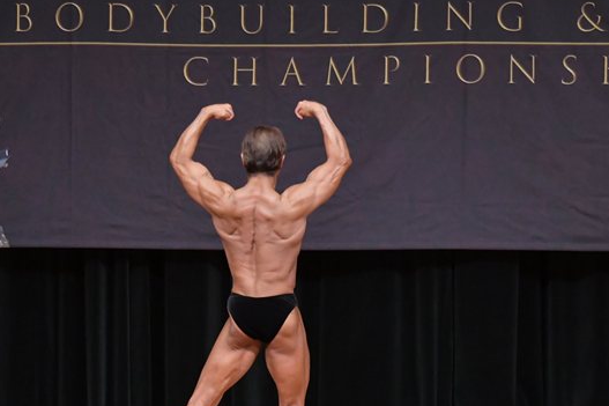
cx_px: 205
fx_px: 5394
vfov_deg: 4.3
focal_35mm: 319
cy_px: 272
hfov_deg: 6.5
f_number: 5.6
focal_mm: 145
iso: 5000
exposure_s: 1/400
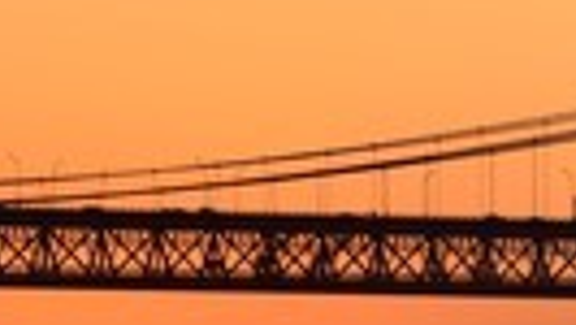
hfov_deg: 3.3
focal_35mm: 662
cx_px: 541
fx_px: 10117
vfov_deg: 1.8
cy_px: 303
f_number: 11
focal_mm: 200
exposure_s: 1/250
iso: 400
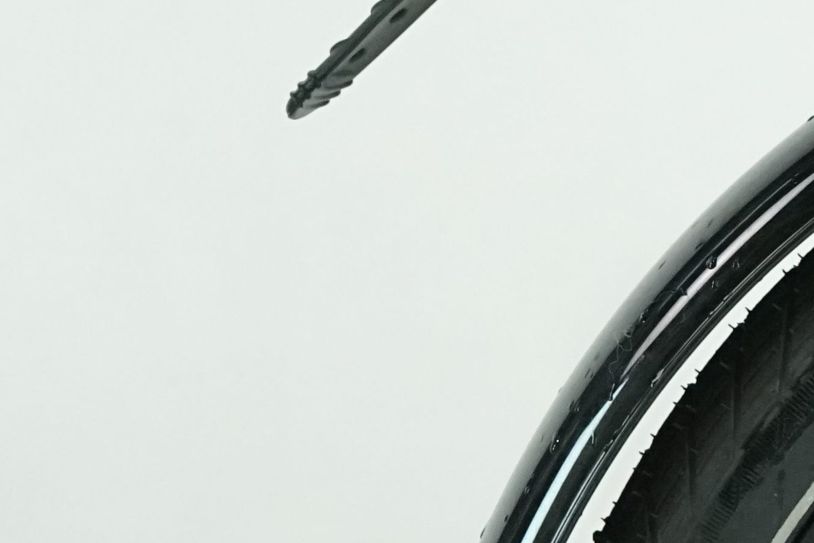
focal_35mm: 134
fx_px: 3030
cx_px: 1055
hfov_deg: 14.6
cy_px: -202
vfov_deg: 10.0
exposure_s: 1/200
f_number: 8
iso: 3200
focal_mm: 30
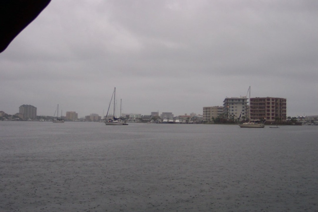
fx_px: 450
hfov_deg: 38.9
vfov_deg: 26.5
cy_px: 106
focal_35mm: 51
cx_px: 159
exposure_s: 1/125
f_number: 3.4
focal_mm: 10.7
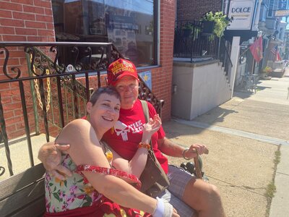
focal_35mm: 26
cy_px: 108
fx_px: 217
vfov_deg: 53.1
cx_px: 144
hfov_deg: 67.3
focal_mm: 4.25
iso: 32
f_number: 1.8
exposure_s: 1/1206
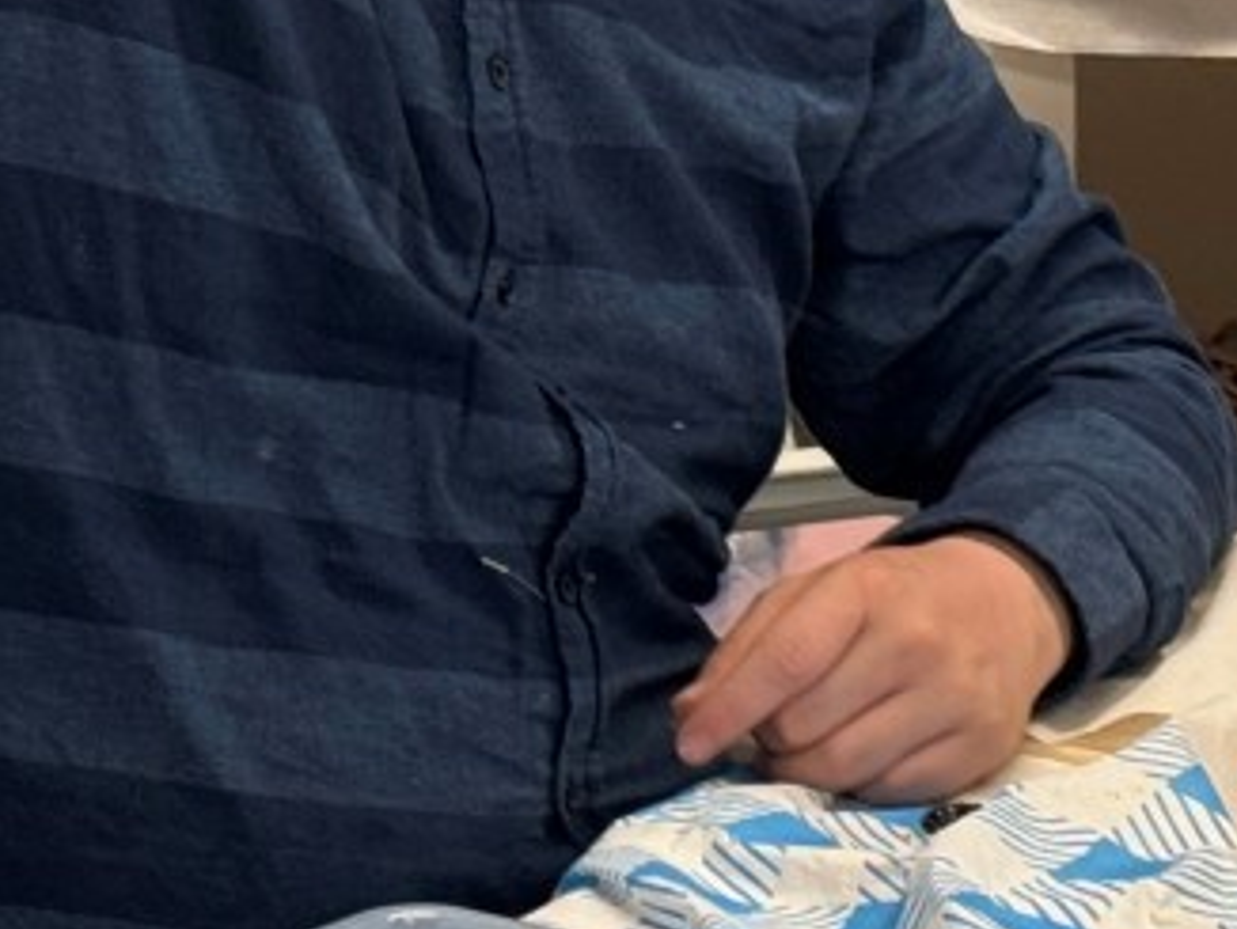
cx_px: 630
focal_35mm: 212
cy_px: -171
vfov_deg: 7.0
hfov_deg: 9.3
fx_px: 7581
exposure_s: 1/50
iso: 125
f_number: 1.78
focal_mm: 6.76
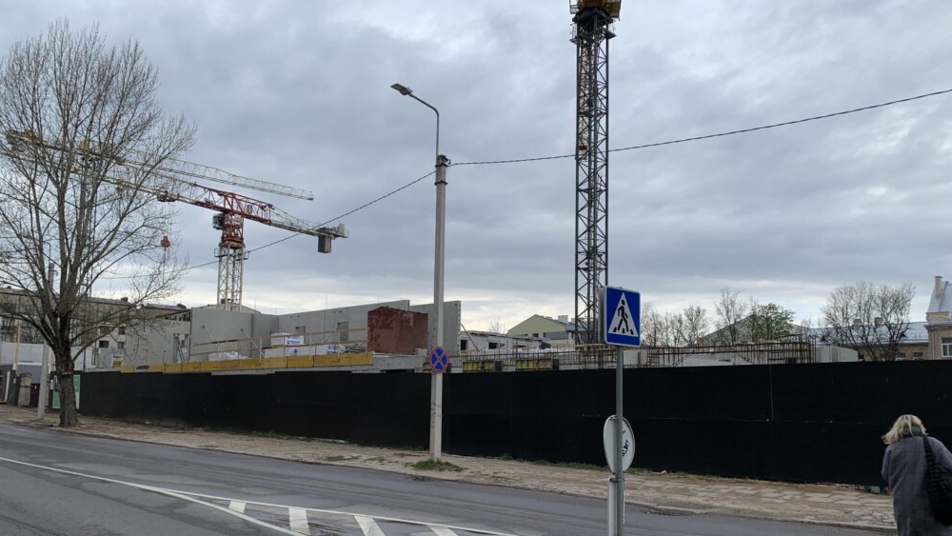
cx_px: 483
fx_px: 732
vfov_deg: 40.0
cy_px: 330
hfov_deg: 66.1
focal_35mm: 29
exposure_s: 1/696
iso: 25
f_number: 1.8
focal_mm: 4.25
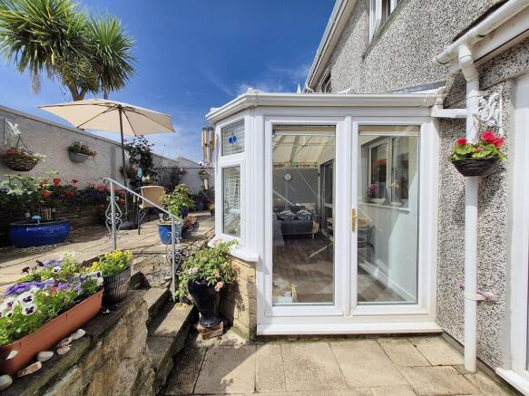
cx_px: 264
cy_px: 198
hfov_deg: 106.2
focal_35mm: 13
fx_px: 199
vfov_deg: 89.9
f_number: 2.2
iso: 50
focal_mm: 1.7
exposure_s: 1/3008
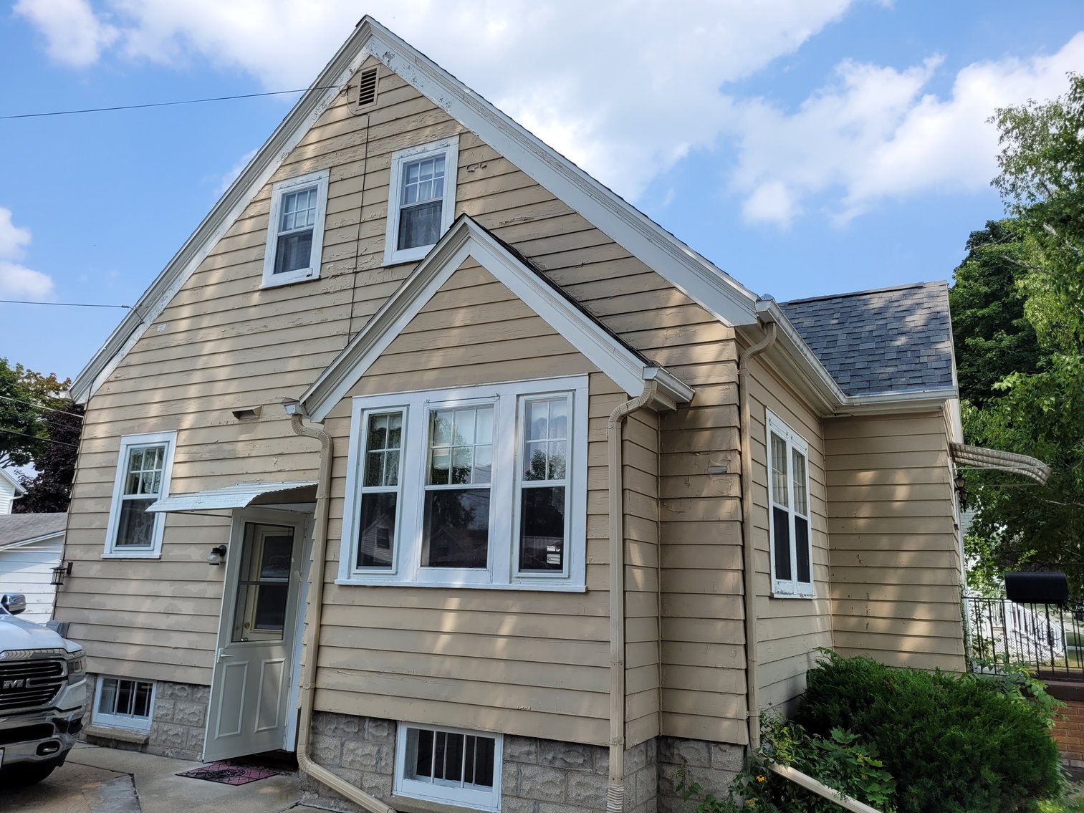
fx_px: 814
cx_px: 542
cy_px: 406
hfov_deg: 67.3
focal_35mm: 26
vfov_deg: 53.1
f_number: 1.8
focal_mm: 5.4
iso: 40
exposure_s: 1/1628
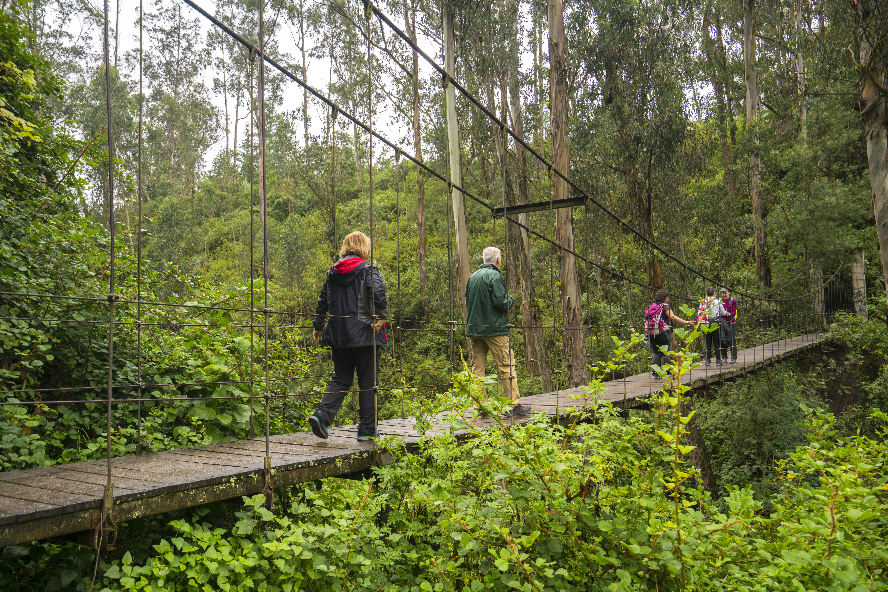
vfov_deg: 45.0
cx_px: 444
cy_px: 296
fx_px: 715
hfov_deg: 63.7
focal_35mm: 29
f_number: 5
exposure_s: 1/160
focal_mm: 29
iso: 800
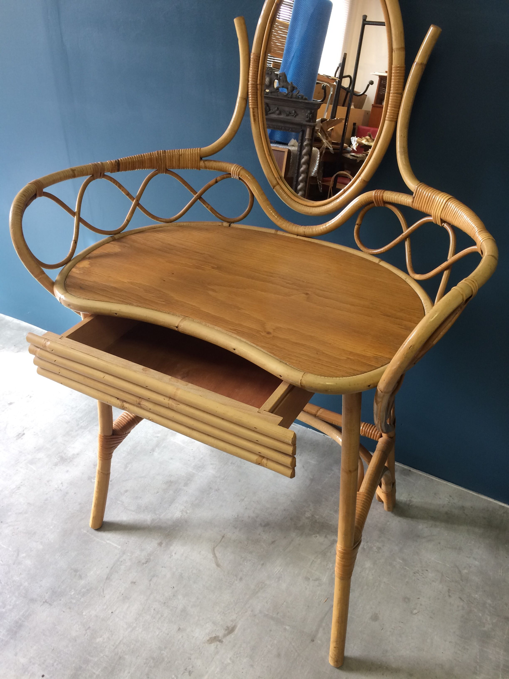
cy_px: 340
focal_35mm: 29
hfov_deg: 48.2
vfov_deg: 61.7
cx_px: 254
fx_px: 569
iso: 40
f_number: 2.2
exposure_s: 1/33
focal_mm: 4.15
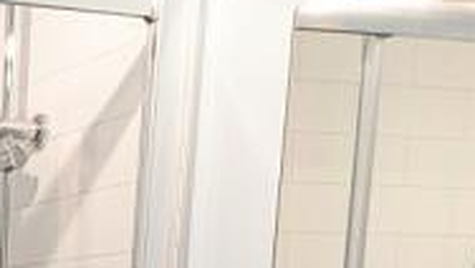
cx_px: -205
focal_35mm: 95
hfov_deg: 19.9
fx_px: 1197
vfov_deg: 10.8
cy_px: 656
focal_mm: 2.35
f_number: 2.2
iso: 219
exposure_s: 1/44.5
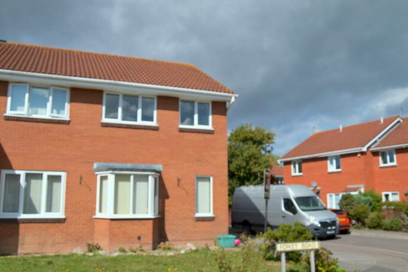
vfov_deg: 38.8
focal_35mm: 34
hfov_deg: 55.8
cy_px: 139
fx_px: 385
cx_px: 204
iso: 100
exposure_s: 1/250
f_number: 8
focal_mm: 22
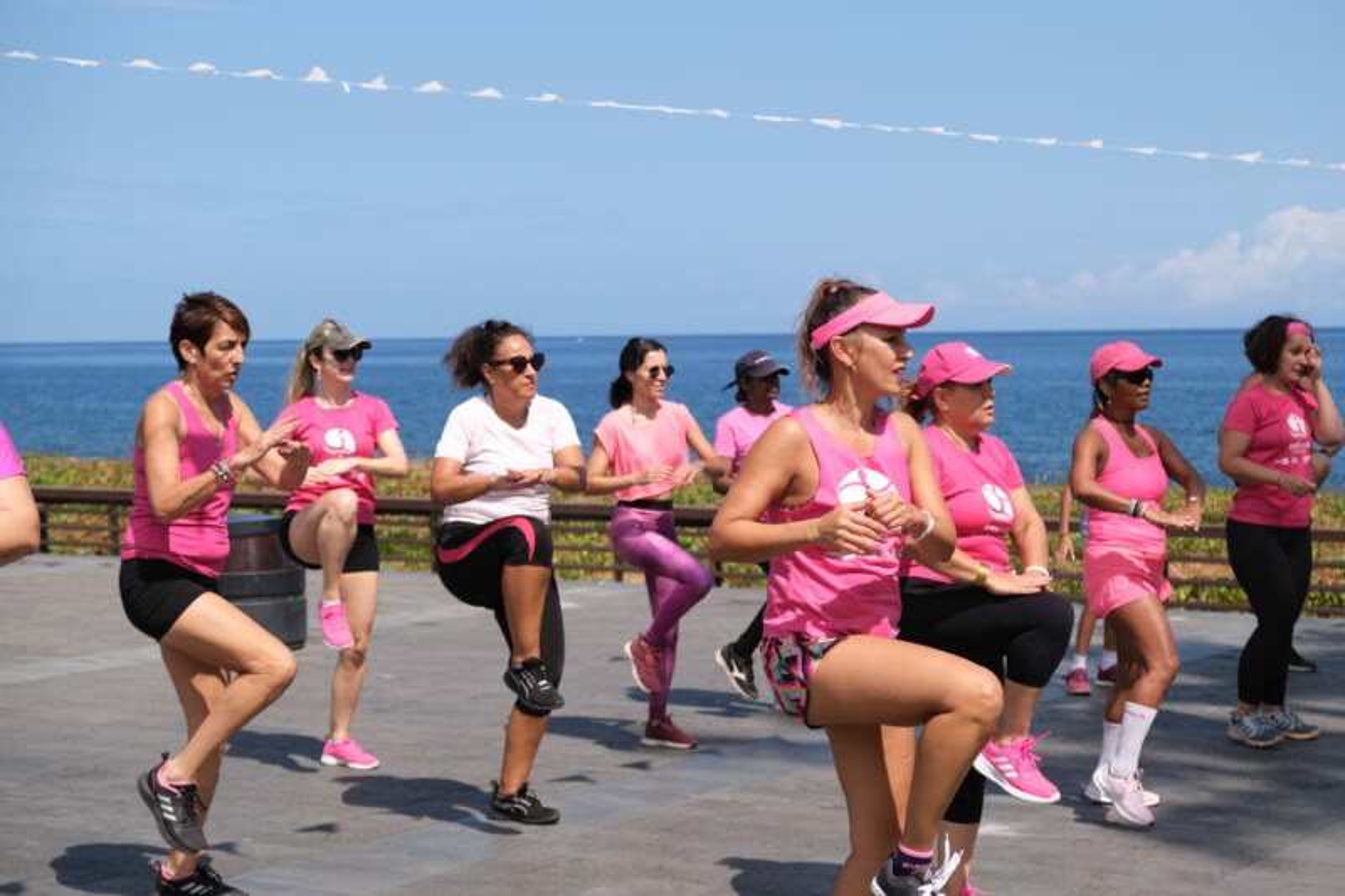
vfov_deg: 21.2
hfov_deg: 31.4
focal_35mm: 64
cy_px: 448
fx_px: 2390
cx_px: 672
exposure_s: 1/2000
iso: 200
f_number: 4
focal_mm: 42.5
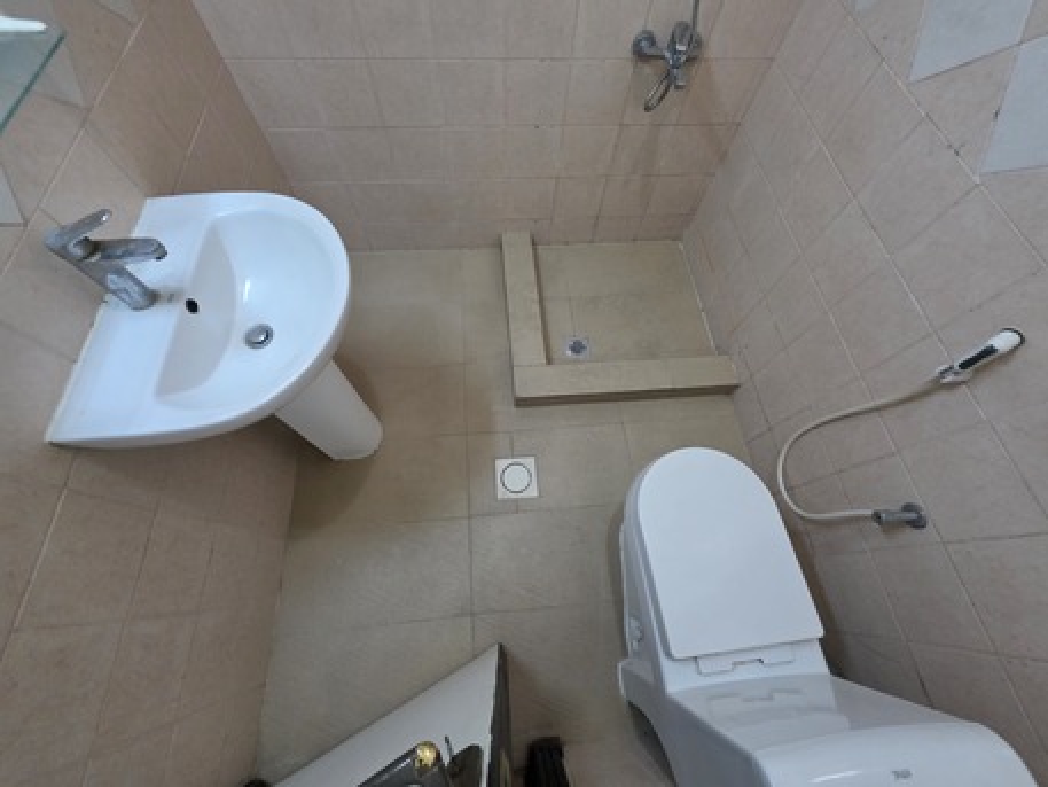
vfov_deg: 89.9
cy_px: 394
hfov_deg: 106.2
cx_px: 524
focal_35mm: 13
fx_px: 394
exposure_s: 1/50
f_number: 1.9
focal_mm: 2.2
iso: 400
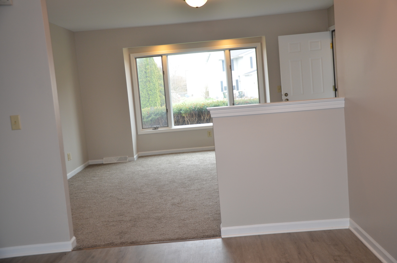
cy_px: 132
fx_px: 462
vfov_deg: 31.8
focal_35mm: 42
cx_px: 198
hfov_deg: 46.5
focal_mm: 28
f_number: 4
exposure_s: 1/100
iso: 400
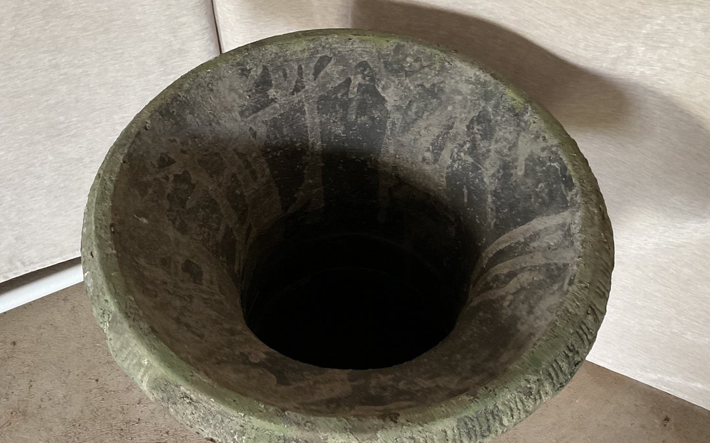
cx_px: 376
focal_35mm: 43
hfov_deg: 46.2
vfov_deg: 29.8
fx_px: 832
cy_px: 252
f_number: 1.8
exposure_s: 1/50
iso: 200
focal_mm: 3
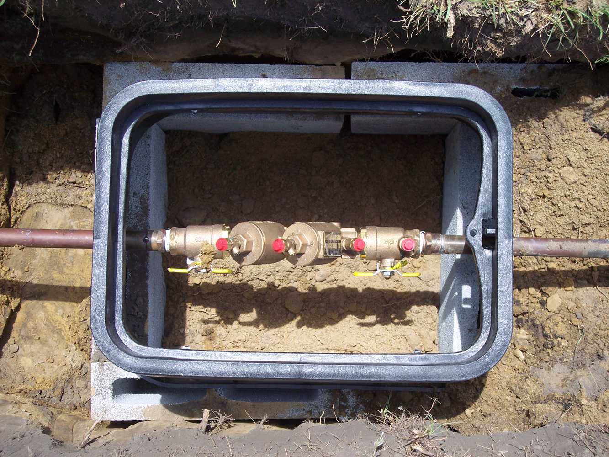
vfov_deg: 28.0
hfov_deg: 36.8
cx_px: 304
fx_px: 915
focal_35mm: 52
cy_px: 228
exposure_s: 1/500
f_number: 4
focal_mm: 10.7
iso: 100
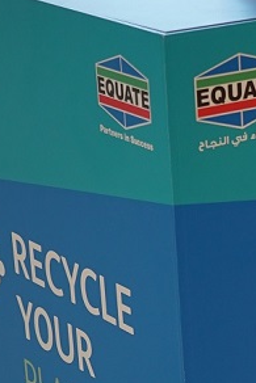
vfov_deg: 13.2
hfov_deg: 8.7
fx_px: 1641
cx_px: 377
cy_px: 362
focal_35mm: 154
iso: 500
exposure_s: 1/160
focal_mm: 45
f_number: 4
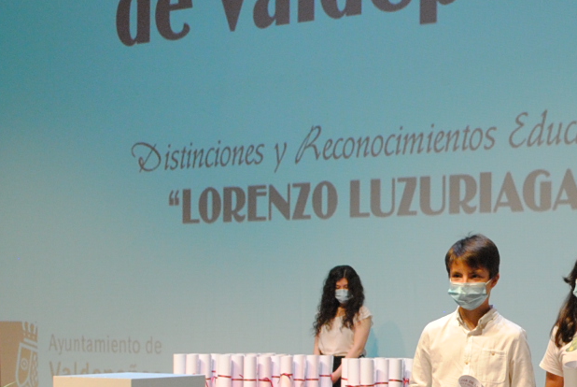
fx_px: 1509
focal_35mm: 94
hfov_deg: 21.0
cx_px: 552
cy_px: 261
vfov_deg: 14.6
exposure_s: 1/30
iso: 640
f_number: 3.8
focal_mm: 20
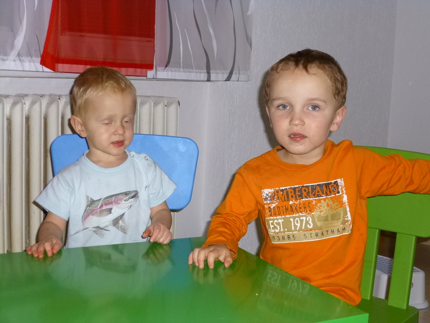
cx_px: 215
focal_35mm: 48
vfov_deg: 30.3
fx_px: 596
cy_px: 162
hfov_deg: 39.7
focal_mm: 8.6
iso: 250
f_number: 4
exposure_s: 1/125
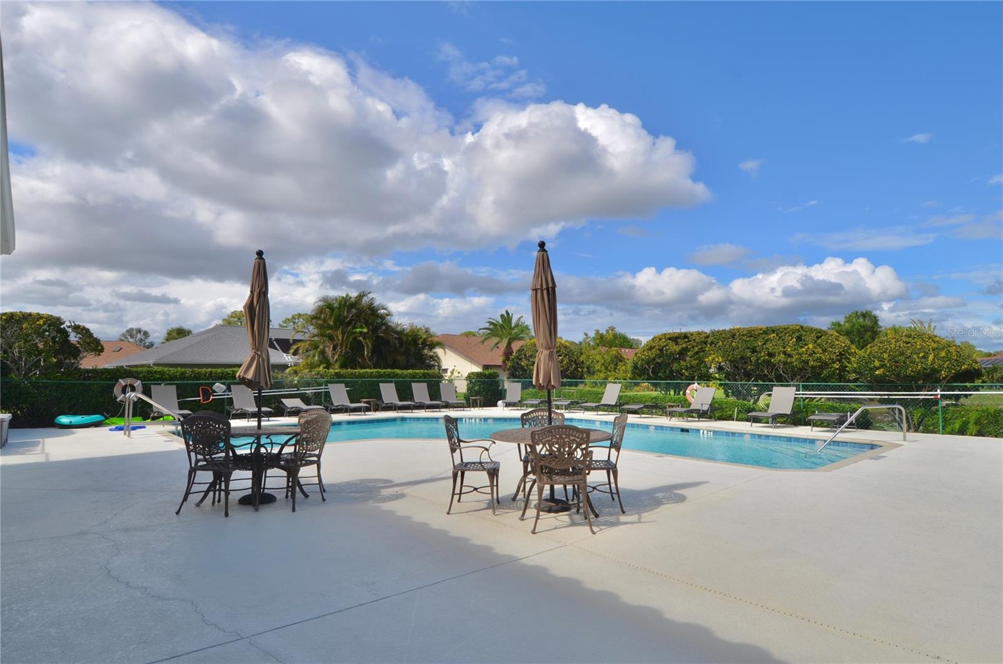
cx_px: 502
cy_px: 332
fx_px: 1001
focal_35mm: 36
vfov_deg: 36.7
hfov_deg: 53.2
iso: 100
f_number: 9
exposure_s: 1/320
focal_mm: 24
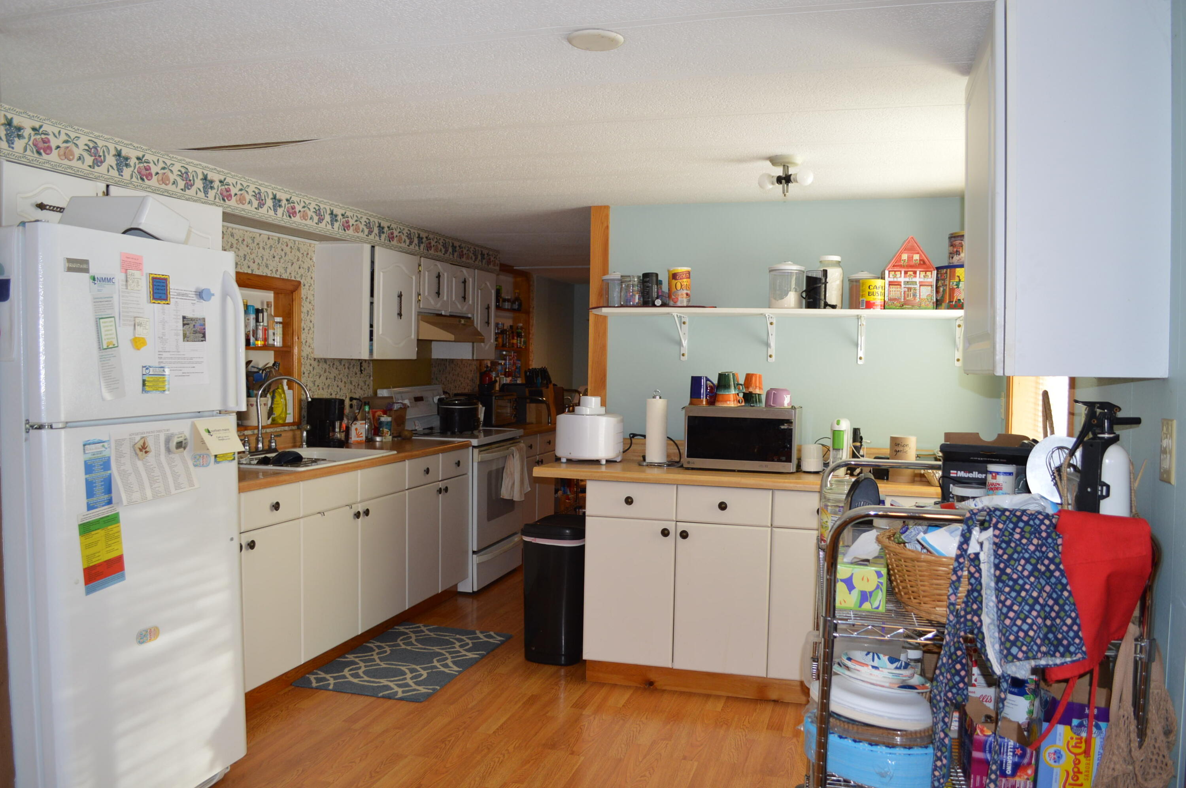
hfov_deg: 67.4
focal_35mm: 27
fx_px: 889
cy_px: 394
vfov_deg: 47.8
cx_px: 593
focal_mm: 18
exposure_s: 1/60
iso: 400
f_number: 4
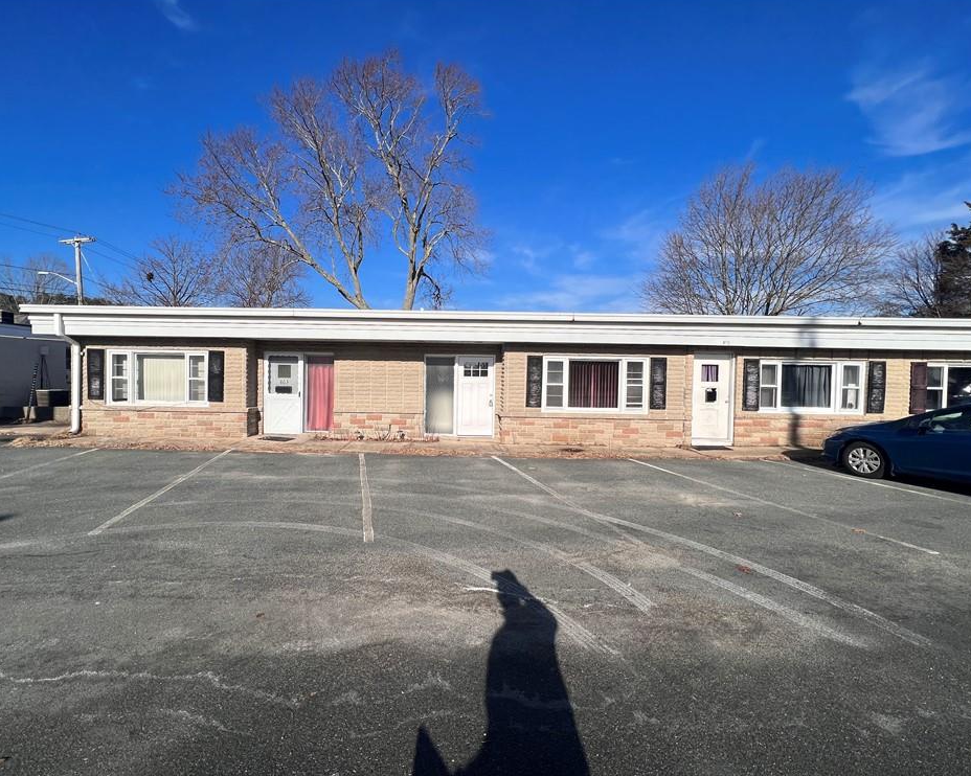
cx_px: 449
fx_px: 402
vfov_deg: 88.0
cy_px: 391
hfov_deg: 100.5
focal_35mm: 14
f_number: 1.8
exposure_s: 1/3534
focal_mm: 1.57
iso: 32
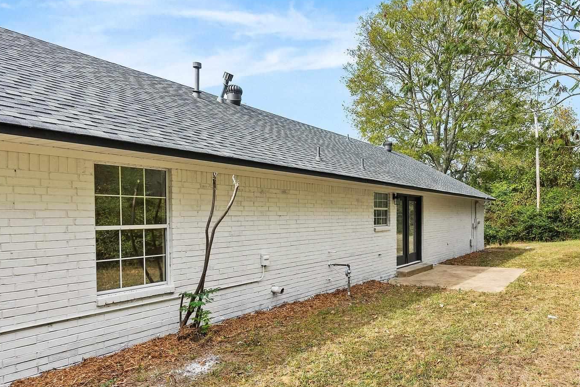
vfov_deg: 52.9
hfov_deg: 71.1
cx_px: 396
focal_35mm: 24
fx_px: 387
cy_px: 224
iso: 500
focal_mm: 16
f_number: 8
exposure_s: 1/80
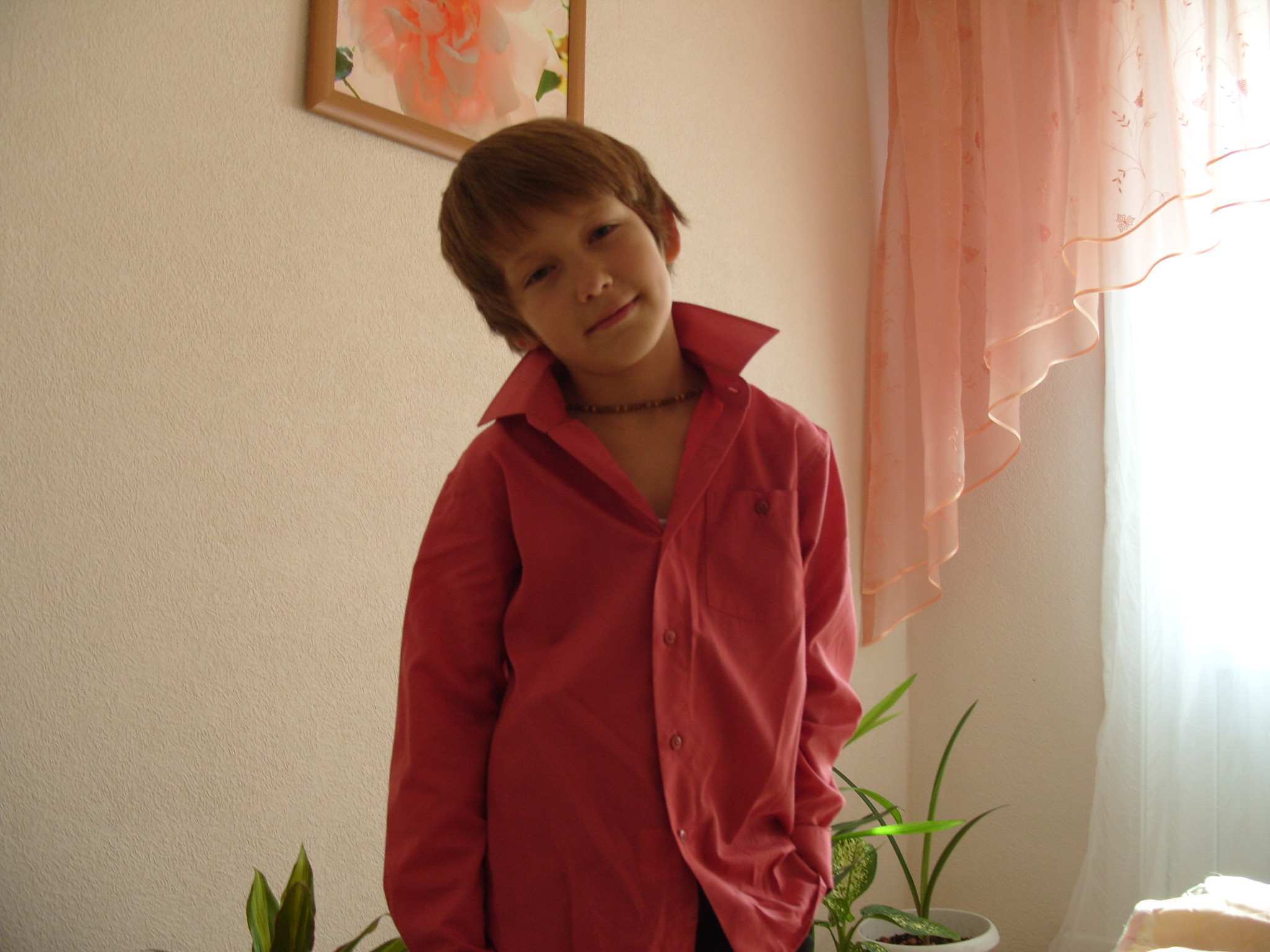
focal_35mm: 35
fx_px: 1284
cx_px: 635
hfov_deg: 52.6
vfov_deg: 40.7
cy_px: 476
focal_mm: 7.8
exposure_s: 1/60
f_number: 2.8
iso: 80
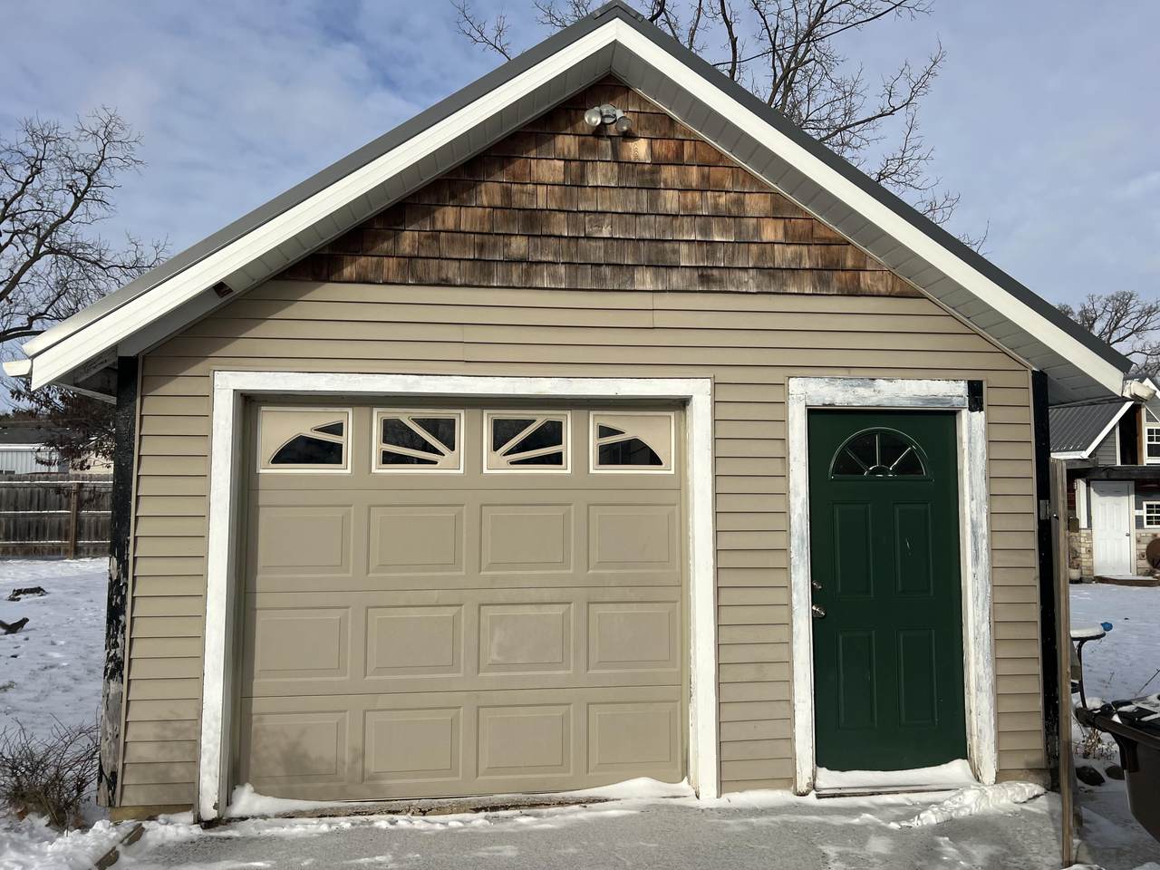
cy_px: 435
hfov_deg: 67.3
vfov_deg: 53.1
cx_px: 580
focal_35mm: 26
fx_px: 871
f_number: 1.5
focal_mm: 5.7
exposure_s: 1/6579
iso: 50
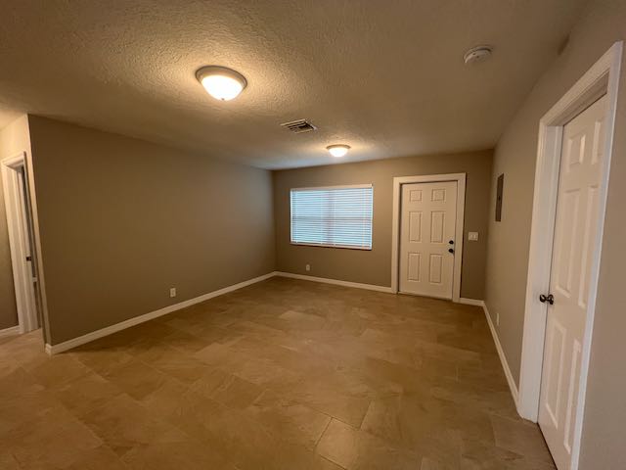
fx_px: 235
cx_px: 313
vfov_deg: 89.9
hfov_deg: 106.2
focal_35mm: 13
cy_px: 235
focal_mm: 1.57
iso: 160
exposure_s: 1/60
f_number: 1.8
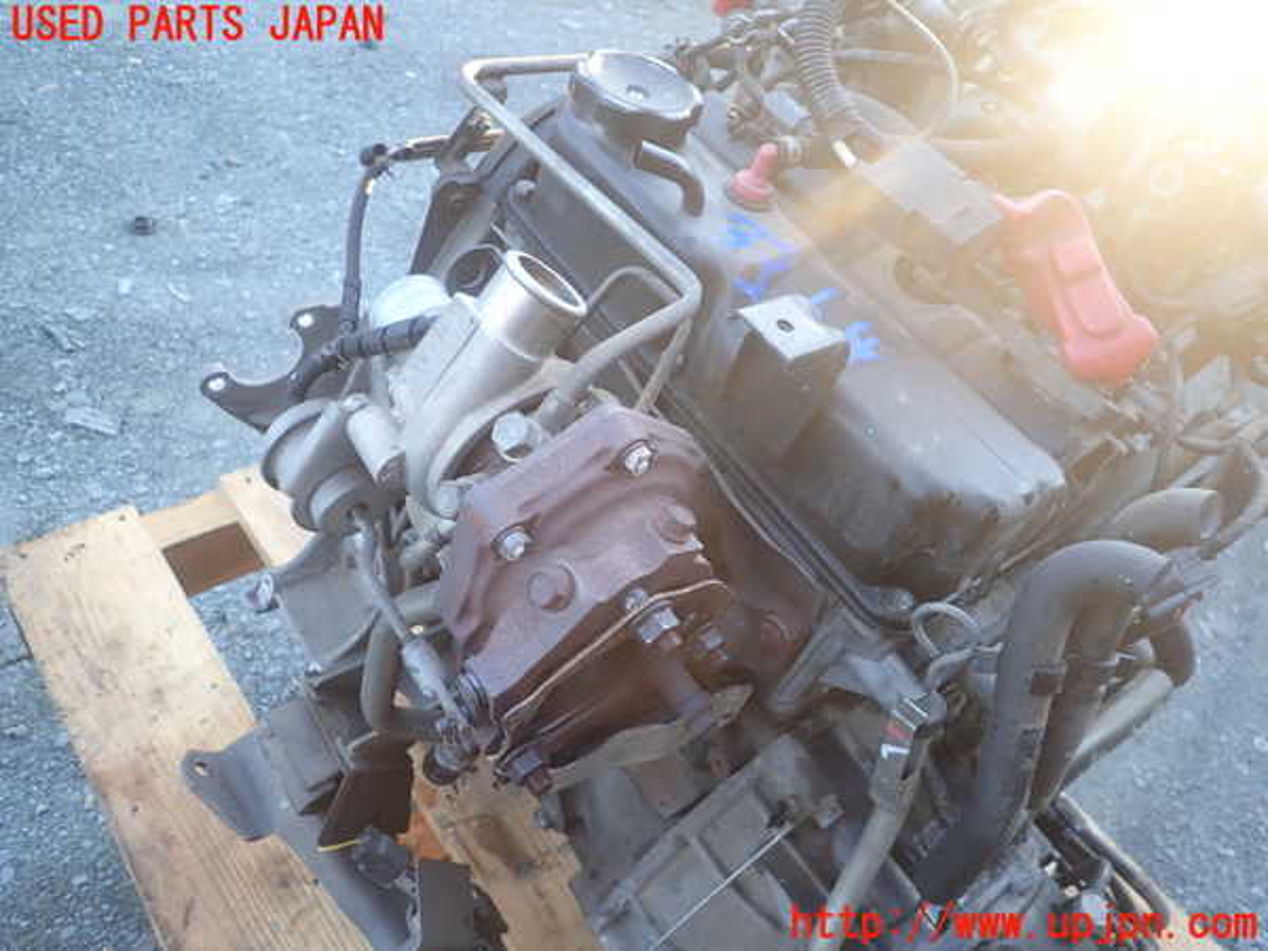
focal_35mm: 25
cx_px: 634
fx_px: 916
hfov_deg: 69.4
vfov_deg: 54.9
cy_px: 476
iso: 125
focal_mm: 4.5
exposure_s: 1/60
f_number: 2
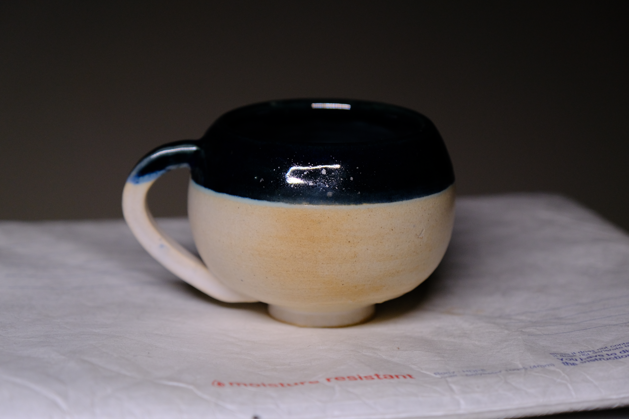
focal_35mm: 105
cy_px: 210
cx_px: 314
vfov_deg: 13.0
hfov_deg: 19.5
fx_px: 1834
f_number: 4
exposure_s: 1/220
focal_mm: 69.8
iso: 1000
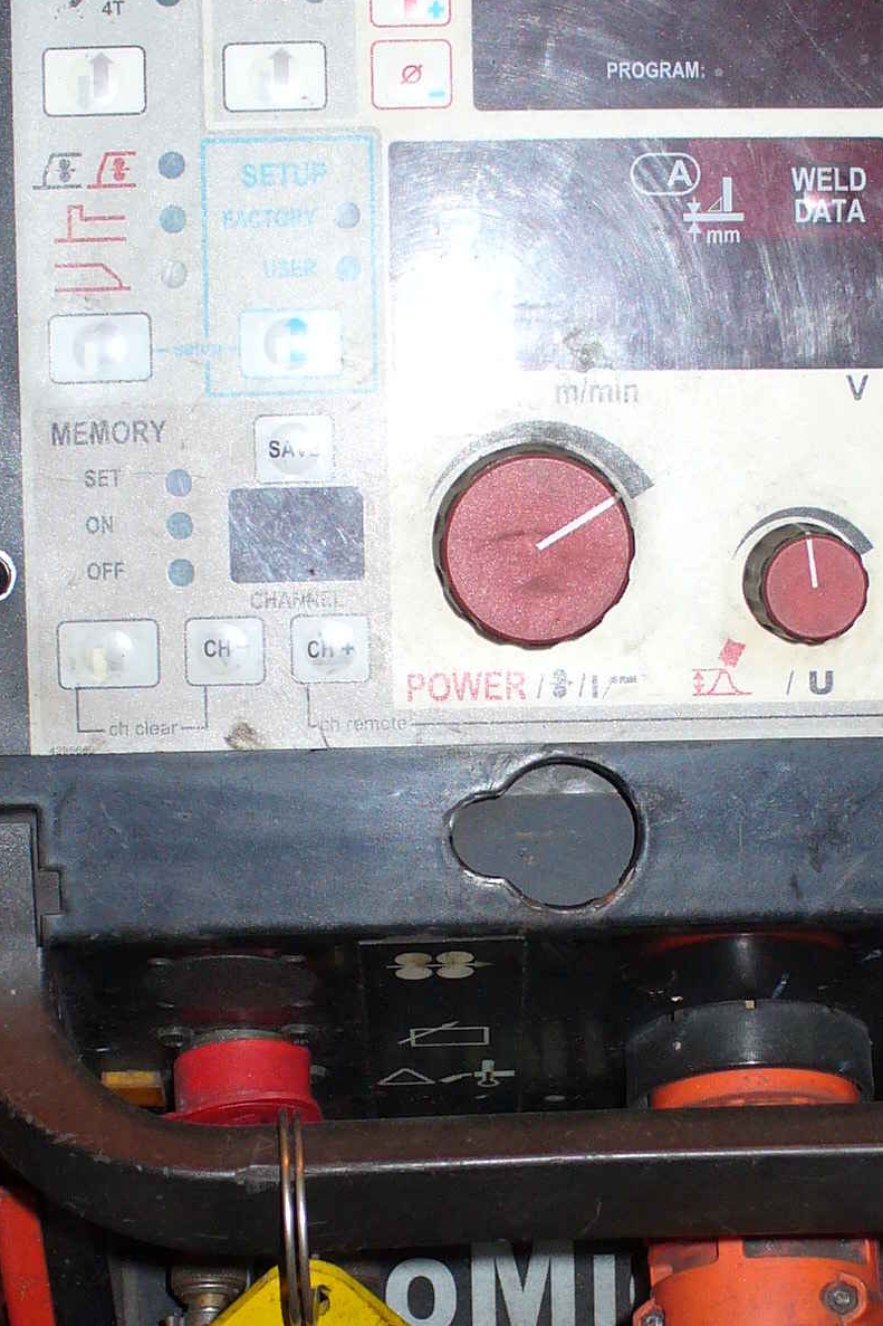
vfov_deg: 24.3
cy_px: 934
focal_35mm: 83
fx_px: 3054
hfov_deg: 16.4
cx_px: 567
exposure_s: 1/30
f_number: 2.8
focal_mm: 6.1
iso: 100
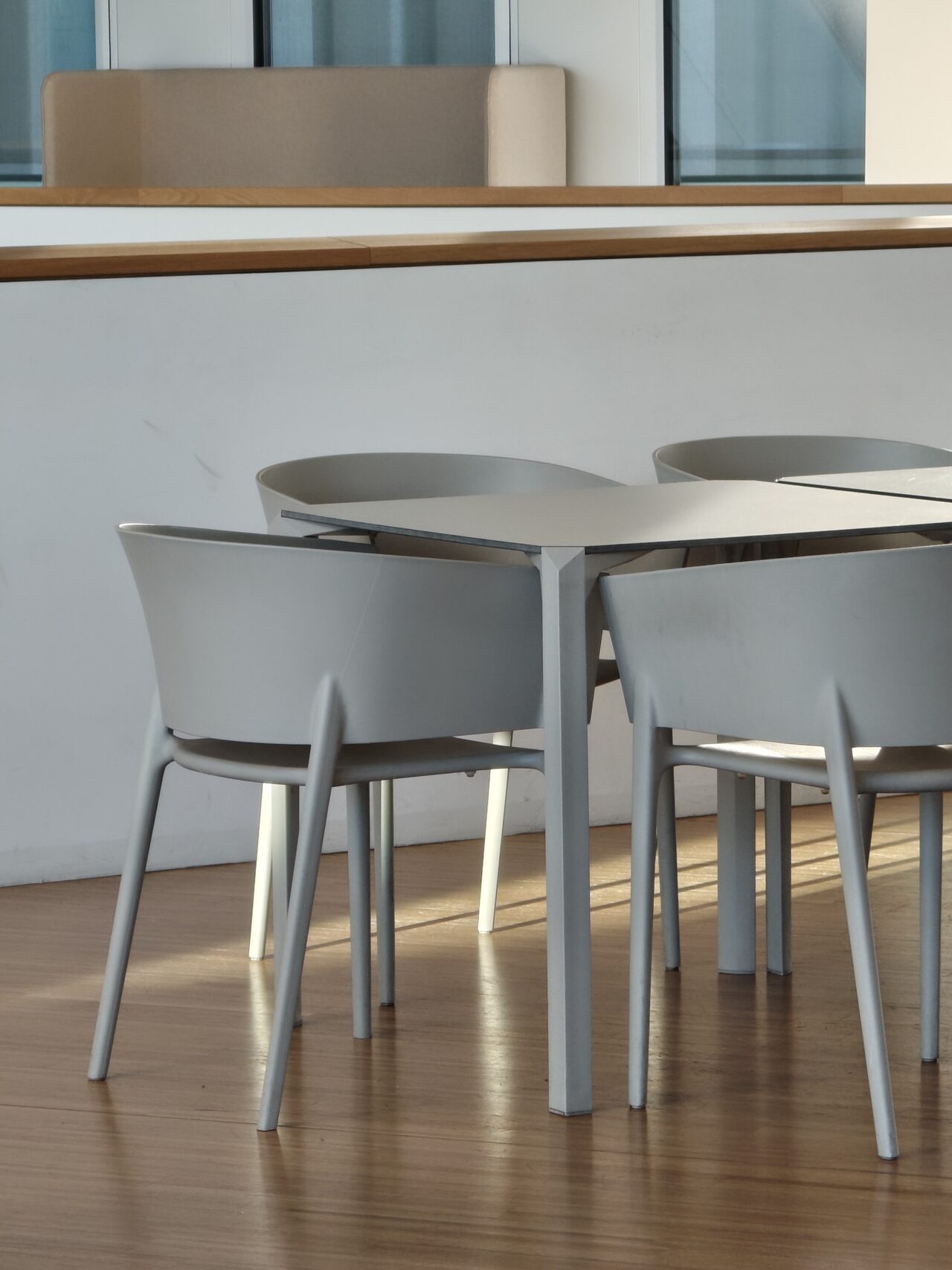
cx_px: 476
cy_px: 635
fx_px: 5134
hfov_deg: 10.6
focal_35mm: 140
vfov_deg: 14.1
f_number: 2.55
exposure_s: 1/50
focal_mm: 13.3
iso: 177
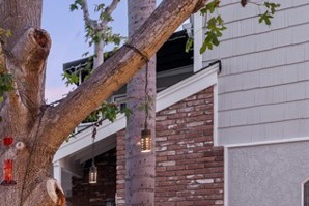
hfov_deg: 26.1
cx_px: -159
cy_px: 248
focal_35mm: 55
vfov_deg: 22.5
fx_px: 475
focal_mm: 16.1
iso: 100
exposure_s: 1.3
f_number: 8
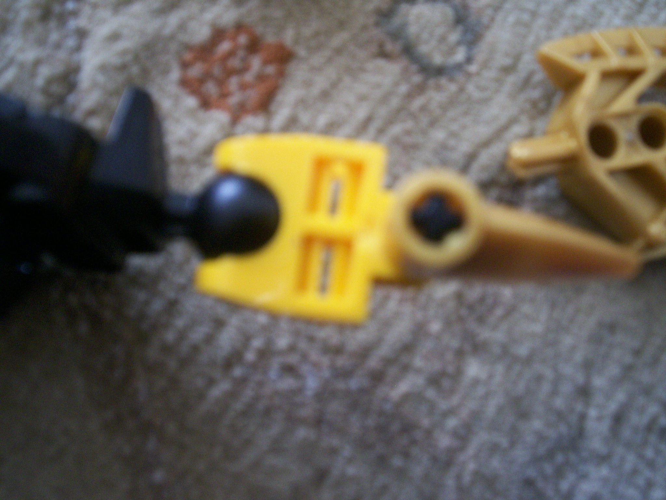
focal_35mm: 36
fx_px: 693
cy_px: 250
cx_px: 333
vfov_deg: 39.7
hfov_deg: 51.4
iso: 140
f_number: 4.5
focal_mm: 5.9
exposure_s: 1/10.5
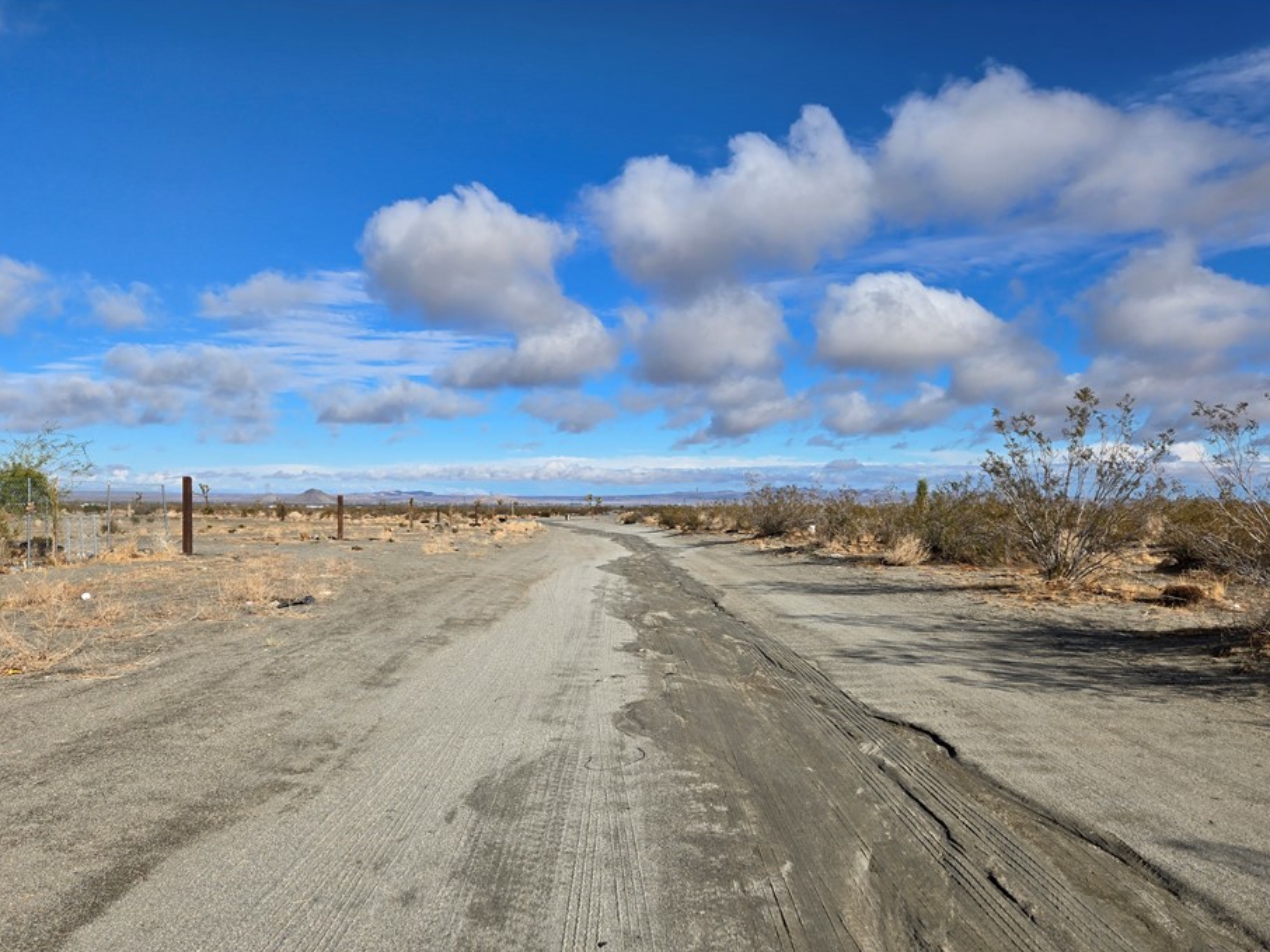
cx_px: 627
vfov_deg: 52.9
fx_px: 954
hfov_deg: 67.3
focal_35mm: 26
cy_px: 530
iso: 25
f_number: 1.8
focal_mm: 5.4
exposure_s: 1/2874
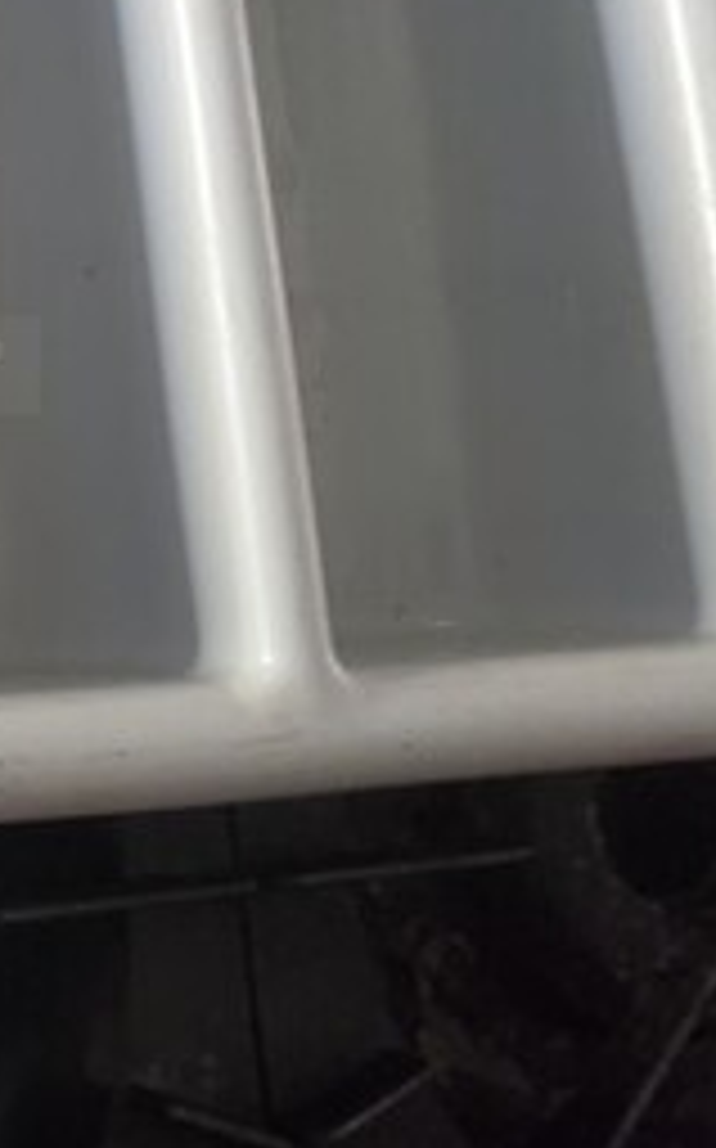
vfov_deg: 30.1
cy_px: 176
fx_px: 2064
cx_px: -459
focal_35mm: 66
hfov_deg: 17.1
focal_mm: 4.3
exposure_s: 1/40
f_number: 1.5
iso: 500
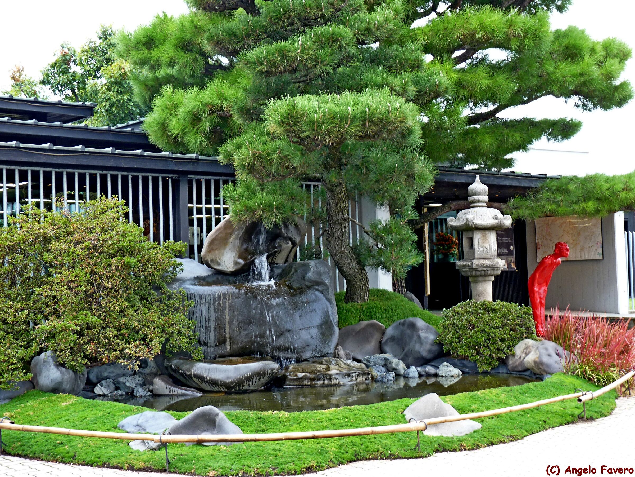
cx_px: 318
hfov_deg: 33.8
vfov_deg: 25.7
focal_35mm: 57
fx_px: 1046
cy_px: 238
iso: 100
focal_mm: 10.1
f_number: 3.2
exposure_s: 1/30
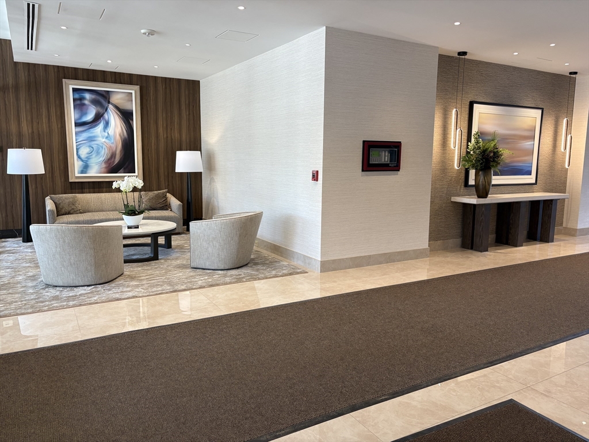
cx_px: 294
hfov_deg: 67.3
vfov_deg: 53.1
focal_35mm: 26
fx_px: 442
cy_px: 221
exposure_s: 1/115
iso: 125
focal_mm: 5.96
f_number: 1.6
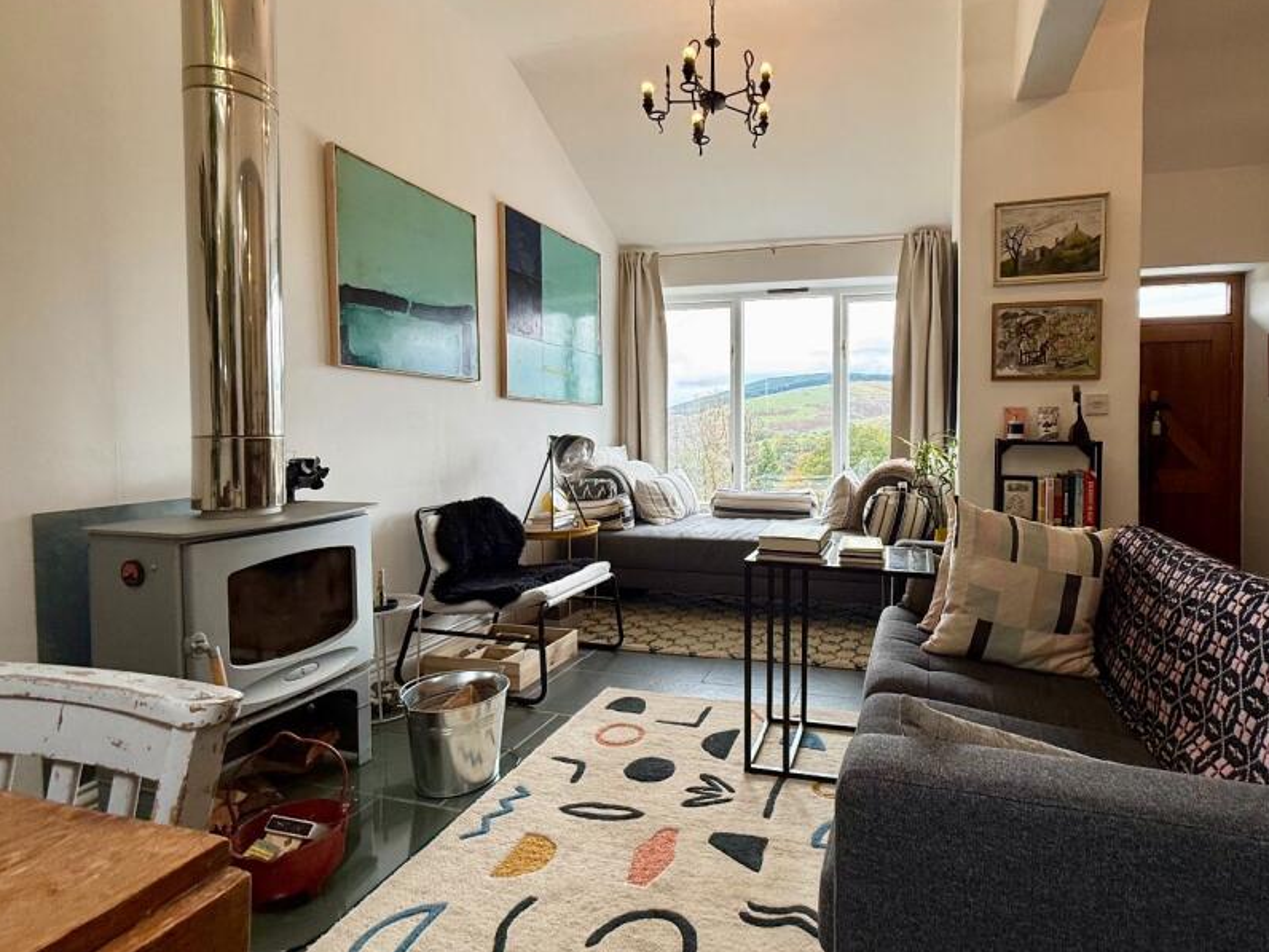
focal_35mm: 18
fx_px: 660
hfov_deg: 86.8
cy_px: 442
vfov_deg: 71.5
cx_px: 751
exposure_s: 1/100
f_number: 2.2
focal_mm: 2.22
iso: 80
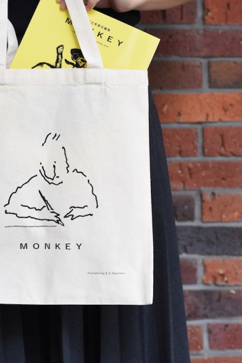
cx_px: 59
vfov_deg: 15.4
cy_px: 86
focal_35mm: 132
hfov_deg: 10.4
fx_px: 1329
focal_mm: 85
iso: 2000
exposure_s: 1/125
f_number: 3.5
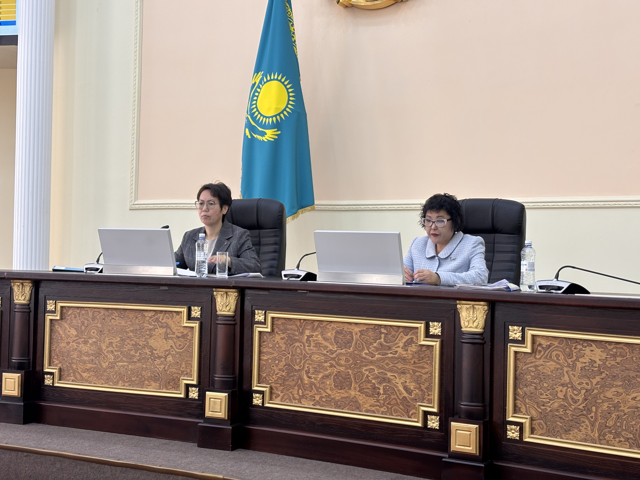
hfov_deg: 36.8
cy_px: 240
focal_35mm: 52
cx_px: 320
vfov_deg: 28.0
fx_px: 961
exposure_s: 1/60
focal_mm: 5.96
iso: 50
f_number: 1.6
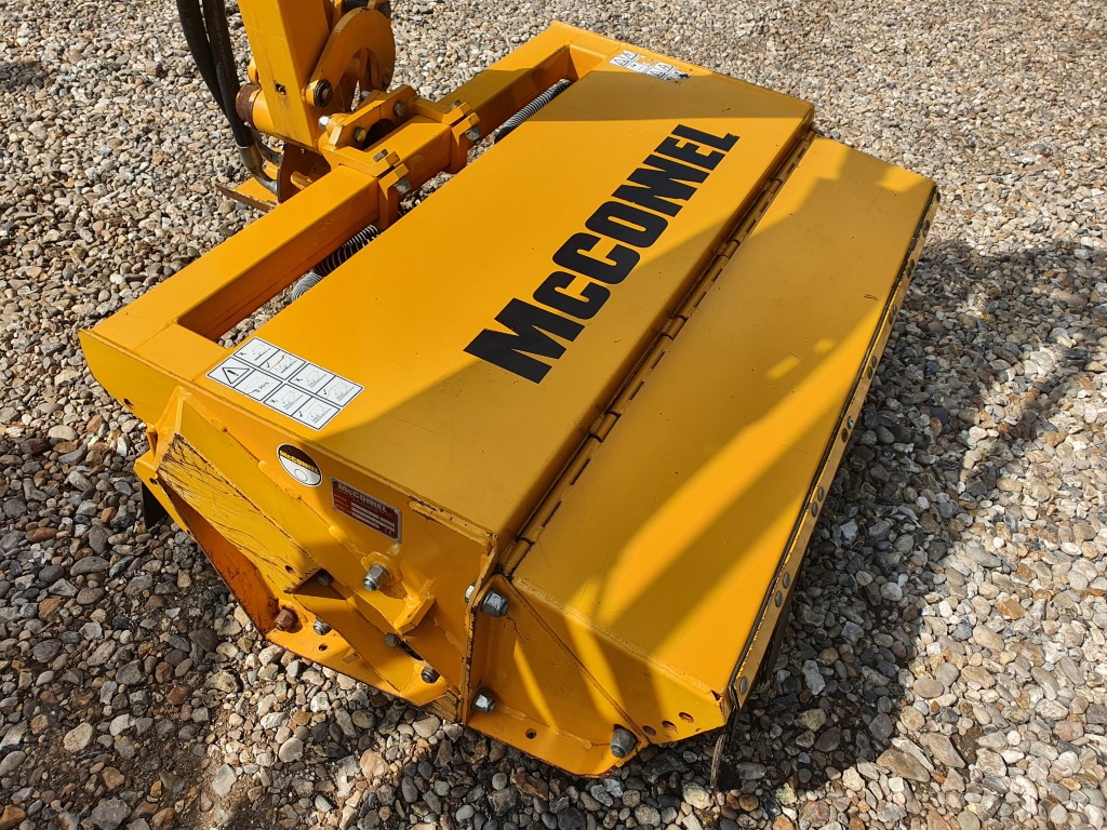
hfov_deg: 67.3
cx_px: 554
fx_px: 831
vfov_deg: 53.1
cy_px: 415
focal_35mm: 26
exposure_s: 1/1852
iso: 50
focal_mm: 4.32
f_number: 2.4
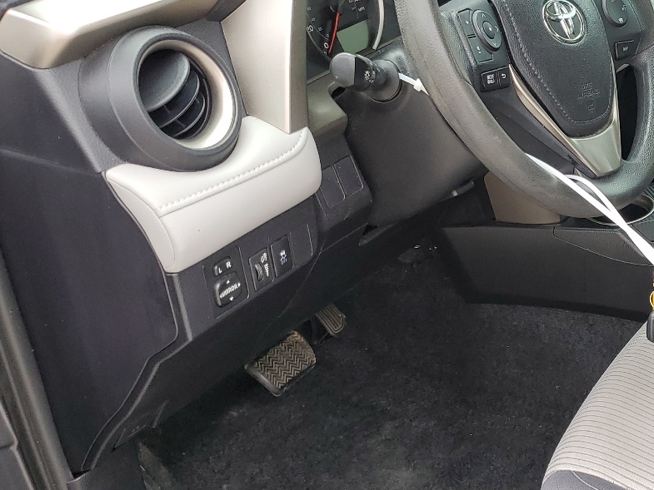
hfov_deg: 33.4
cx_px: 638
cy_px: 258
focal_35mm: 53
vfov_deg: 27.5
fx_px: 1001
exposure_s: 1/204
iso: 50
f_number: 1.5
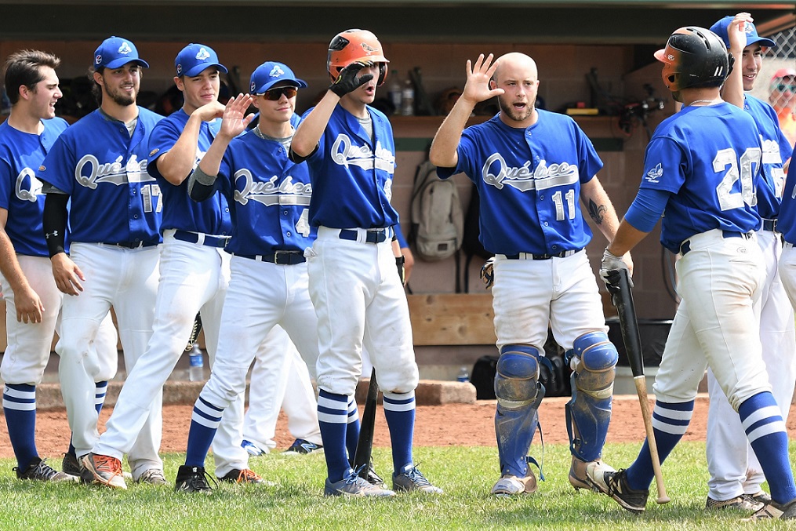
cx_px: 398
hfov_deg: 11.0
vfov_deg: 7.3
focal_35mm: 188
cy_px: 266
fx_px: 4146
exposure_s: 1/1000
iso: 220
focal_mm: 125
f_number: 3.5
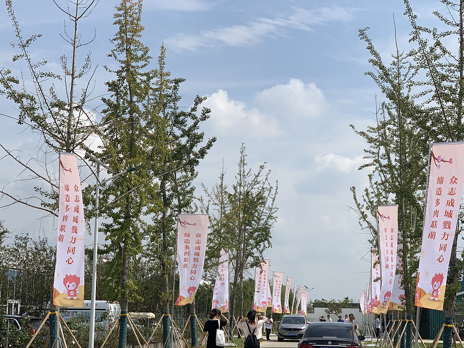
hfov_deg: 30.2
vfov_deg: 22.9
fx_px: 858
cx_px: 268
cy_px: 211
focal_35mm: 64
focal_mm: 6
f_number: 2.4
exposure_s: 1/2083
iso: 16
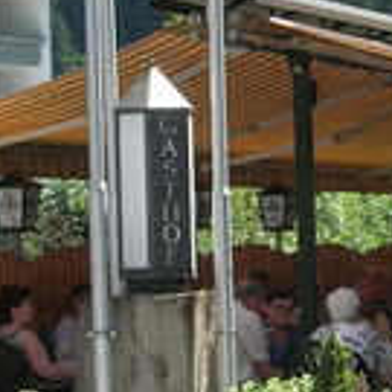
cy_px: 195
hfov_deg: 7.3
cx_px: 351
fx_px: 3062
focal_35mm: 239
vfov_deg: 7.3
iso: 64
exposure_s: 1/144
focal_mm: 12.7
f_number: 5.9
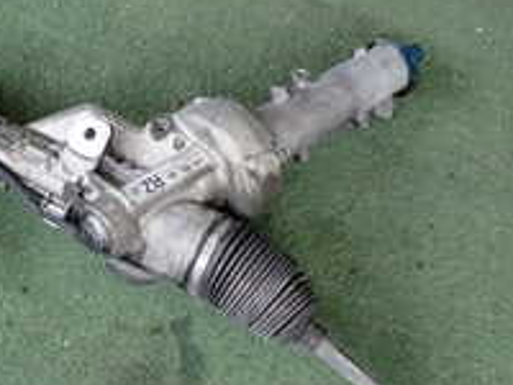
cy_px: 195
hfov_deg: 20.9
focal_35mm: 90
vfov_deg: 16.4
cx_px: -28
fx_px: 1334
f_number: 2.3
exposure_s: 1/125
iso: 125
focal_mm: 5.4
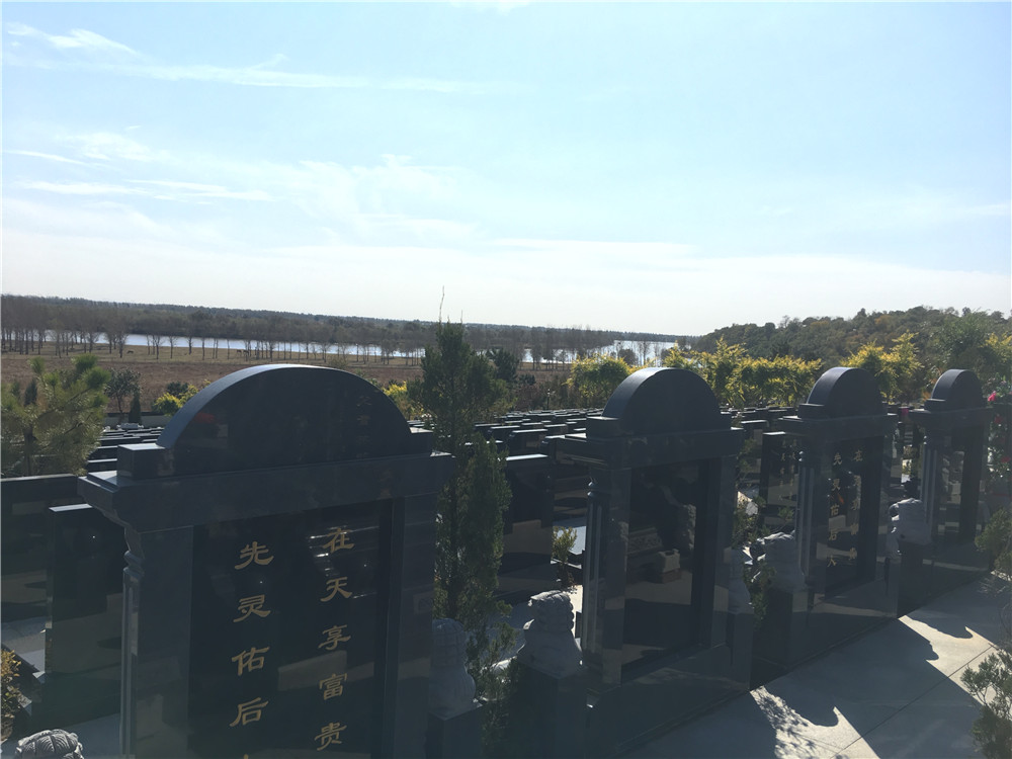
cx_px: 506
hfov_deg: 61.7
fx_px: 848
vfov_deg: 48.2
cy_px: 380
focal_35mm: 29
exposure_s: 1/605
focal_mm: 4.15
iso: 25
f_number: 2.2
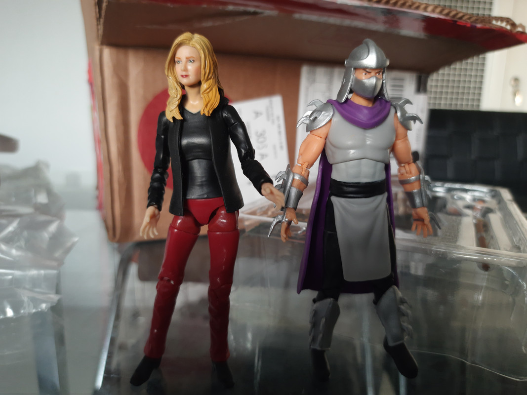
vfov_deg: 56.8
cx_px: 264
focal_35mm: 24
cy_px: 198
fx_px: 365
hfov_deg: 71.6
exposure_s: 1/60
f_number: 1.8
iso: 100
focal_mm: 5.23
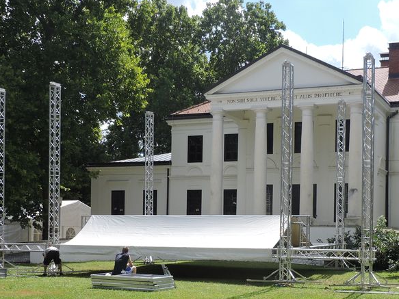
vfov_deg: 24.8
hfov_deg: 33.1
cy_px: 237
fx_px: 668
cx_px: 246
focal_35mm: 58
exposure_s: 1/1000
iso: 100
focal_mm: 5.9
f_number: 3.2
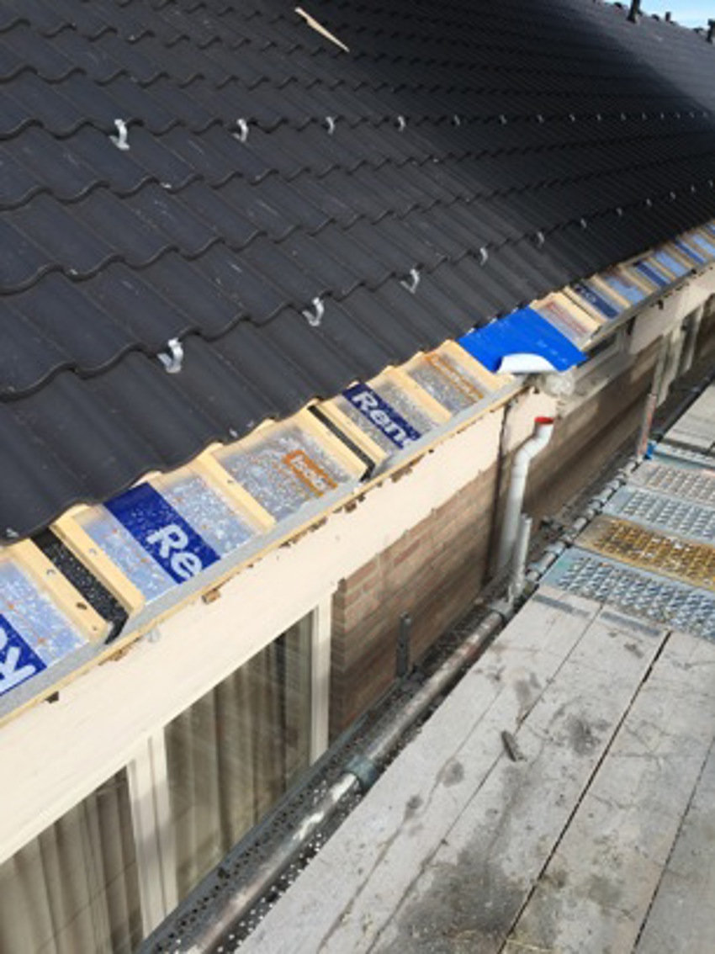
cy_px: 477
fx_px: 799
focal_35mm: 29
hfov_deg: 48.2
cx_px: 358
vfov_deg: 61.7
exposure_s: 1/1026
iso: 25
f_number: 2.2
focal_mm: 4.15
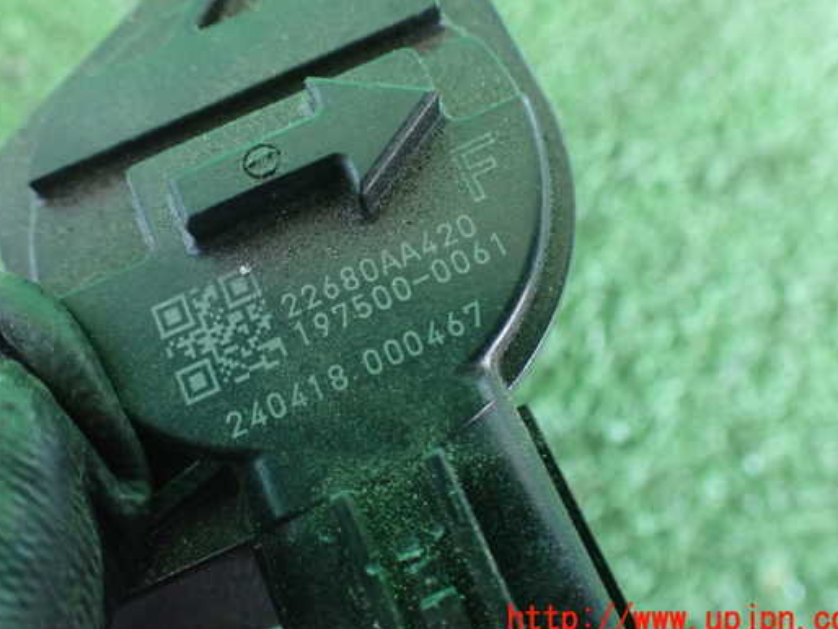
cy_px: 274
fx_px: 848
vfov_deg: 40.7
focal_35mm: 35
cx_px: 386
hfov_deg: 52.6
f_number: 2.3
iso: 1000
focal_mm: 5.4
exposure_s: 1/30
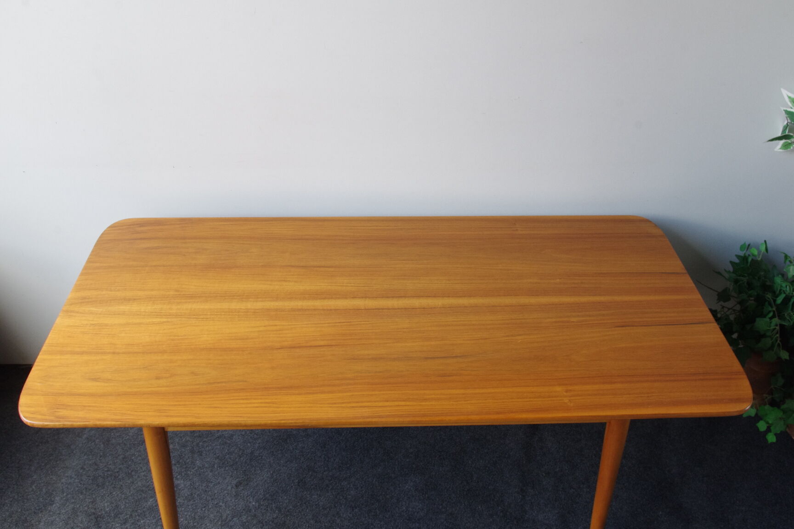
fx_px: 794
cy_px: 264
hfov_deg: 53.1
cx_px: 397
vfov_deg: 36.9
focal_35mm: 36
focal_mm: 24.38
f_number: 8
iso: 800
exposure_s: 1/50
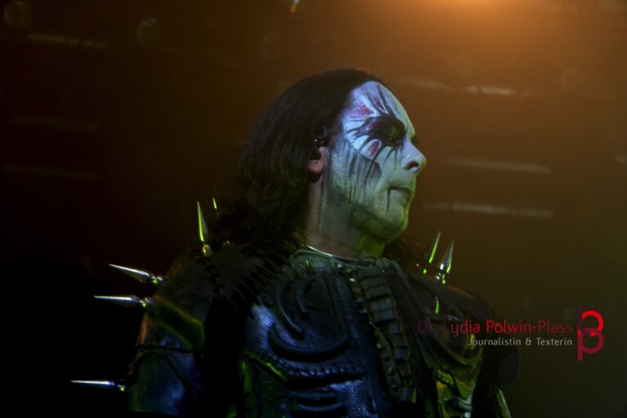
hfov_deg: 20.0
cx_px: 314
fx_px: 1776
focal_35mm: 102
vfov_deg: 13.4
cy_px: 209
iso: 640
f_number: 5
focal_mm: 68
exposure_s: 1/125
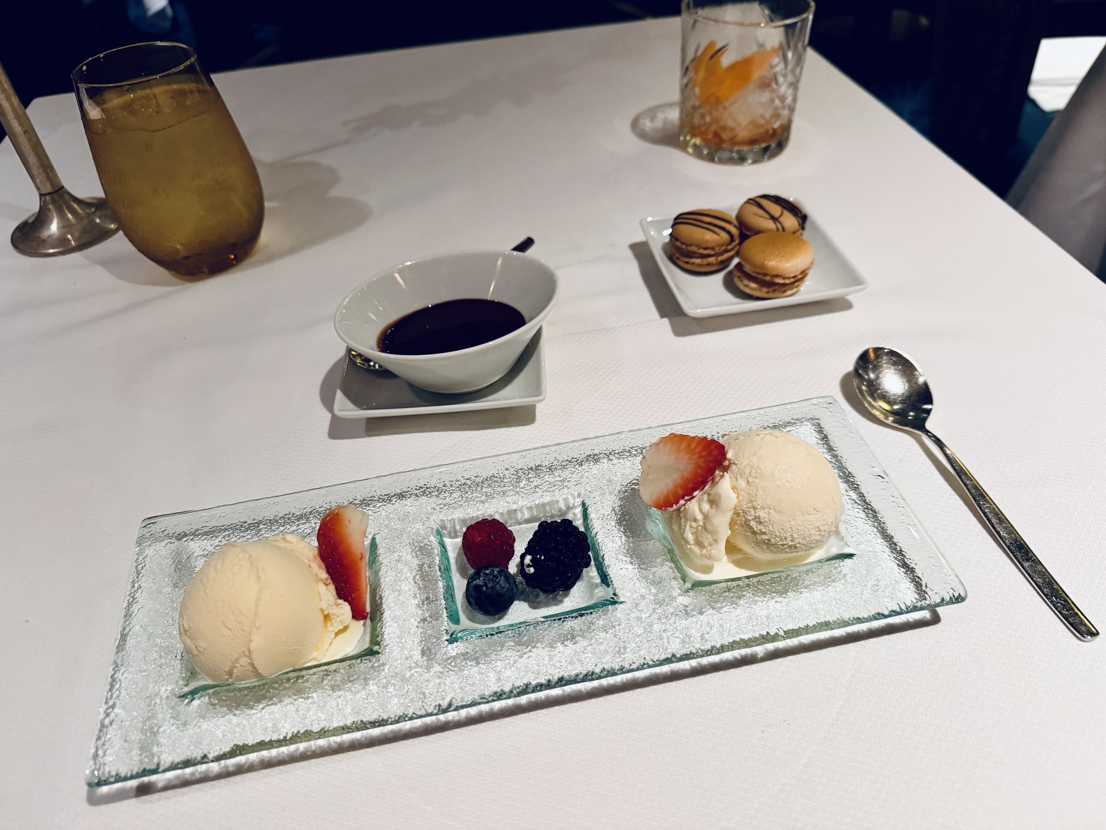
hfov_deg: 71.6
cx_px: 553
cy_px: 415
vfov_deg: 56.8
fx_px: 767
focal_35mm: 24
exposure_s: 1/60
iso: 500
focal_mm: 6.76
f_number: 1.78
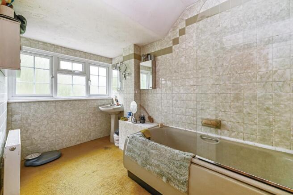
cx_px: 146
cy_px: 98
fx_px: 114
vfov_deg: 81.2
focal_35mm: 14
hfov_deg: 104.3
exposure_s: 1/1.3
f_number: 7.1
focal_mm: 14
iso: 400
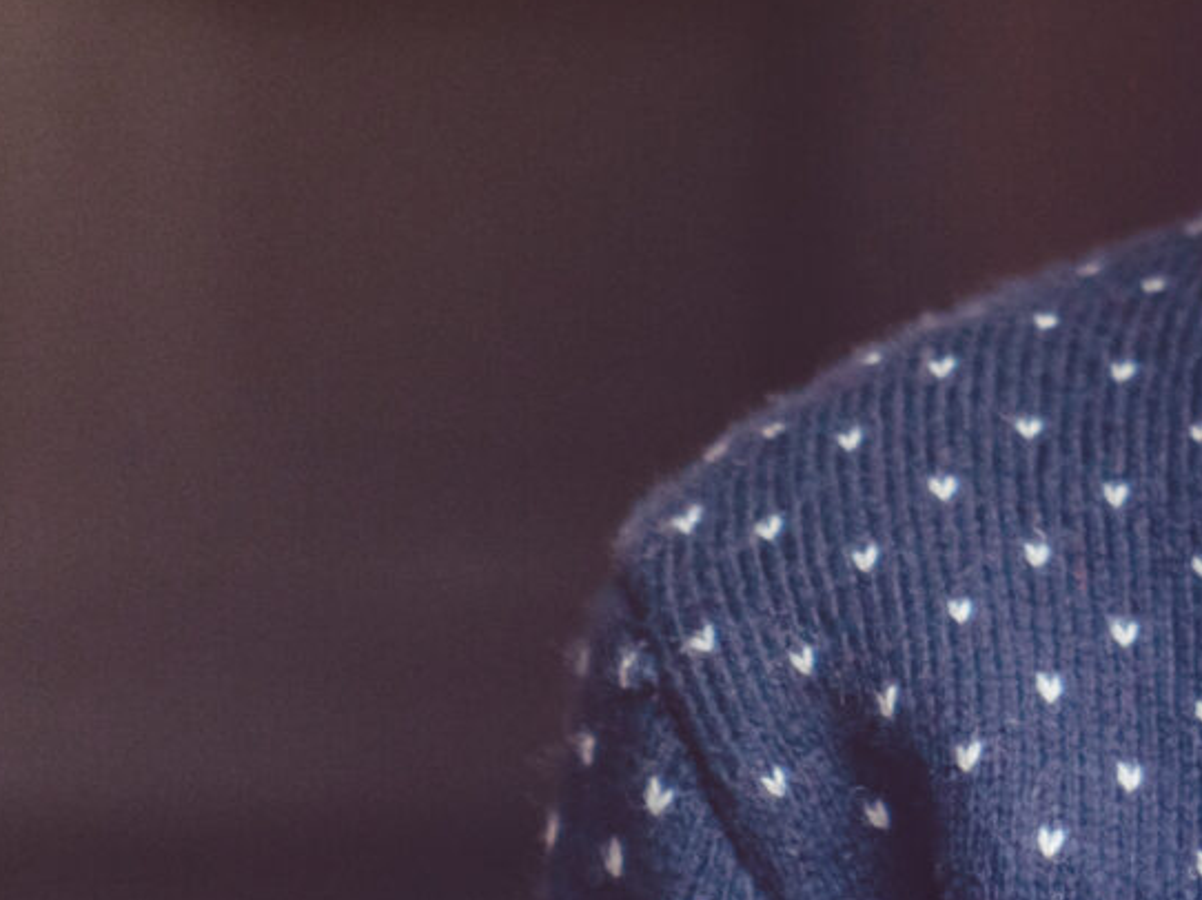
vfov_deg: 4.6
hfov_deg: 6.0
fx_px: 11037
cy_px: -656
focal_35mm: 318
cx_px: 2666
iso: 640
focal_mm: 70
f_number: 3.5
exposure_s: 1/320
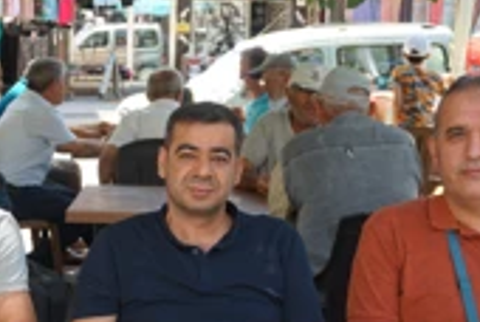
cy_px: 236
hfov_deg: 24.3
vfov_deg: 16.8
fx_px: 1086
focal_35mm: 81
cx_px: 54
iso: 100
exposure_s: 1/100
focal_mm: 21
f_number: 4
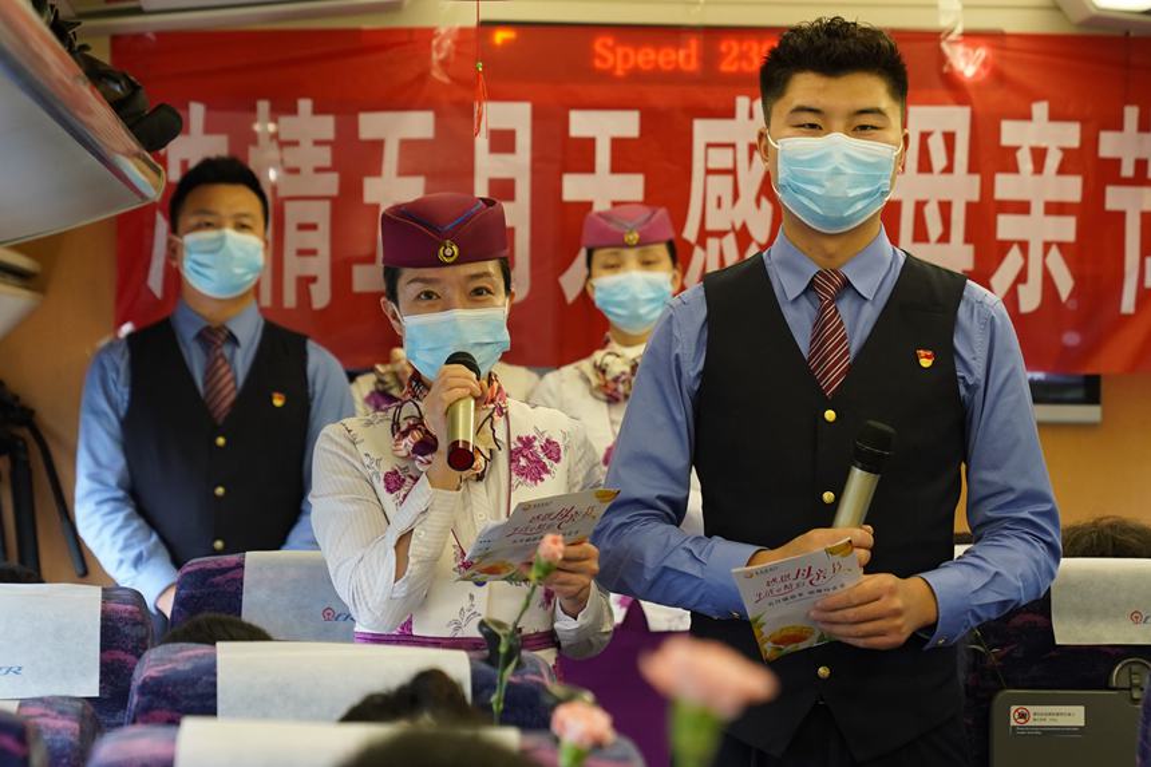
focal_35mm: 105
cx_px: 576
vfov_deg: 13.0
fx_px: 3356
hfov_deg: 19.5
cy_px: 384
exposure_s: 1/200
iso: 1600
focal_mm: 70
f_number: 3.5
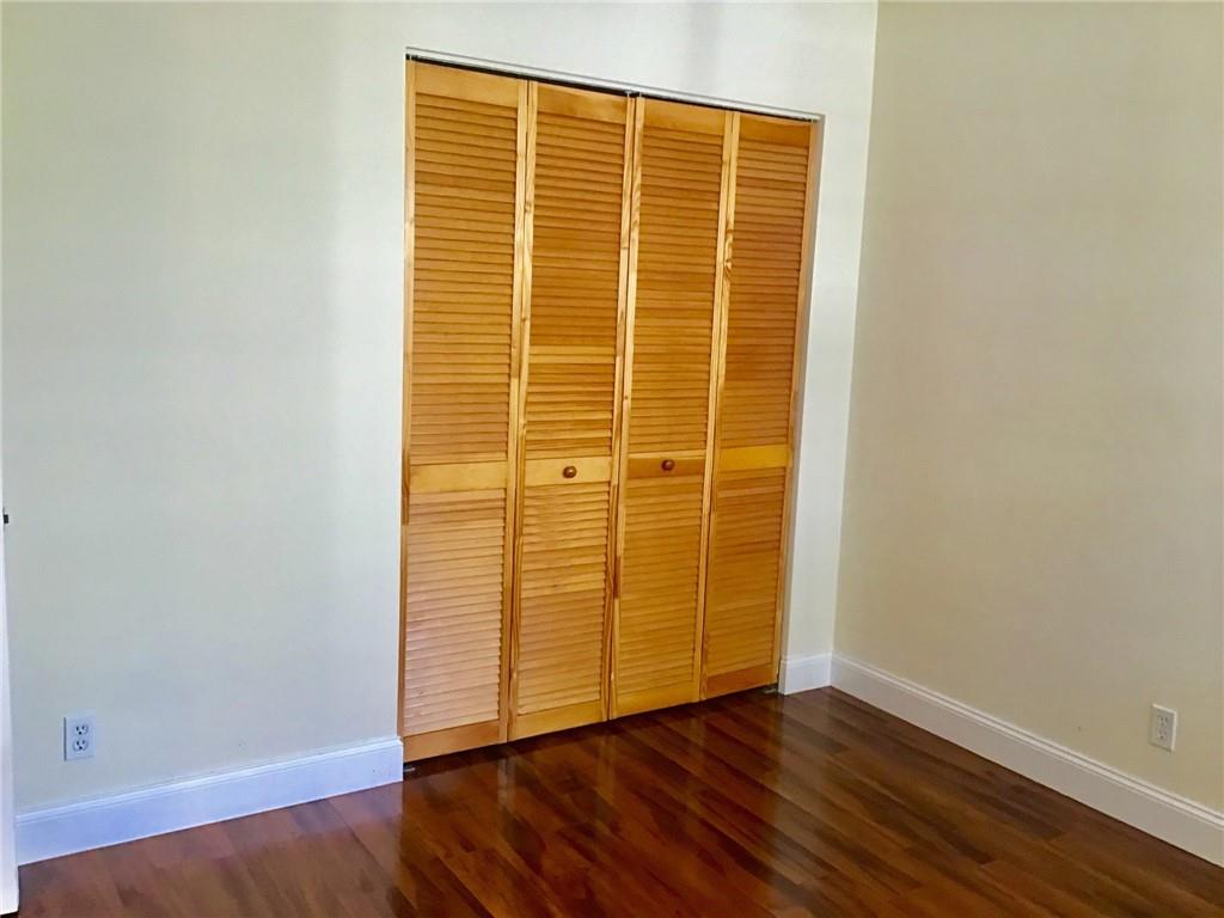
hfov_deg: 58.4
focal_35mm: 31
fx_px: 1096
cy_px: 459
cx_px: 612
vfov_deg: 45.4
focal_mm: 3.3
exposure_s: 1/30
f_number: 2.4
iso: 100
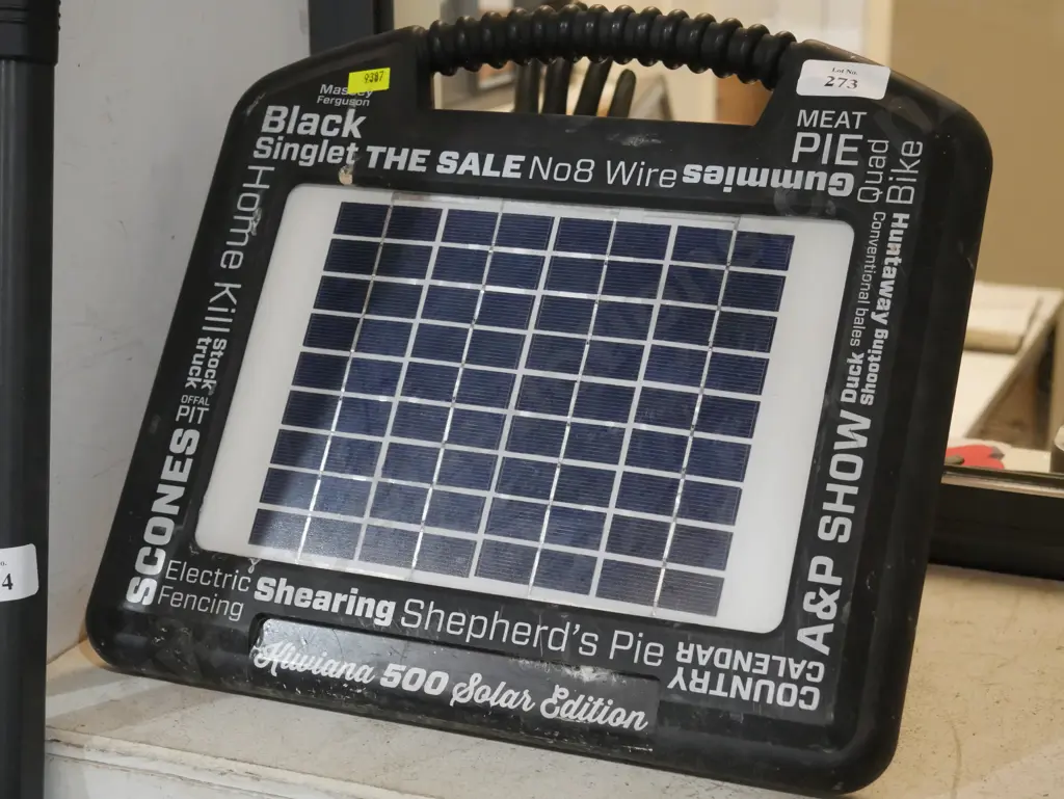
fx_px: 1968
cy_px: 400
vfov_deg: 22.9
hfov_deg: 30.3
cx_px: 532
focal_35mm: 64
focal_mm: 32
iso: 2500
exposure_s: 1/80
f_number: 5.4
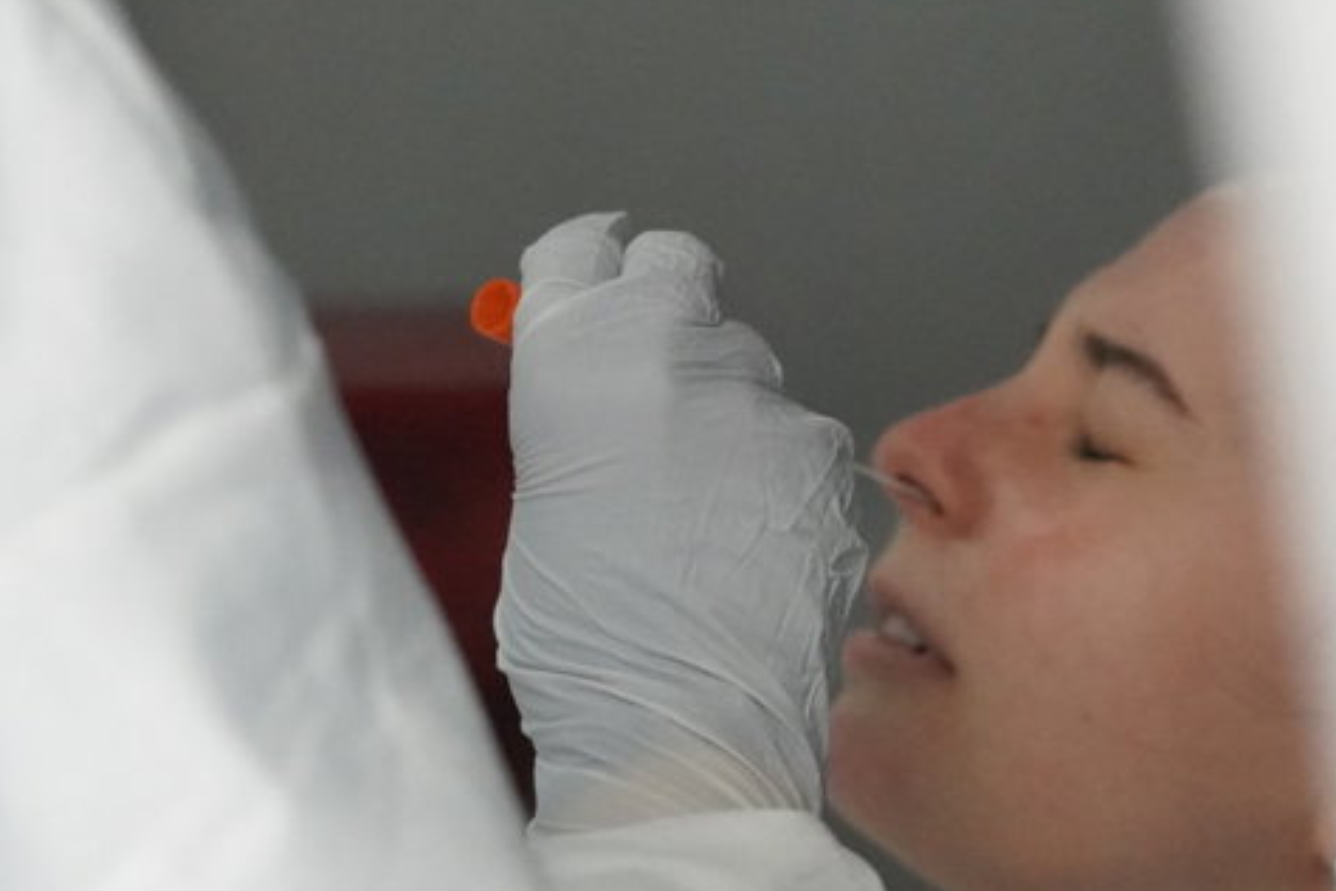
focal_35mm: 131
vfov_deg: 10.5
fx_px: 4861
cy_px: 472
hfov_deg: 15.6
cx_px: 764
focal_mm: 65
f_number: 4
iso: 12800
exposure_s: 1/6400
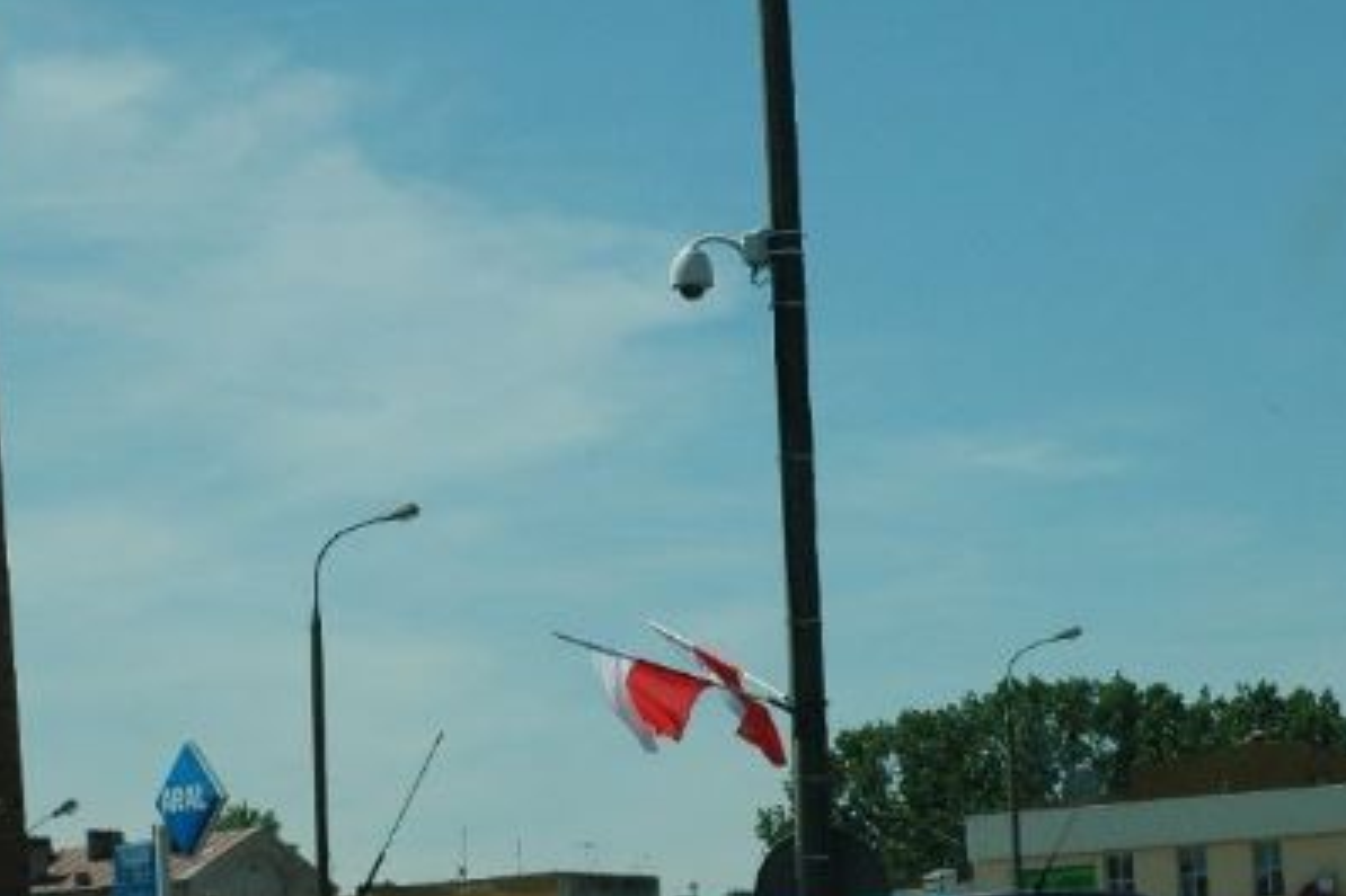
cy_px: 693
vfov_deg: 11.8
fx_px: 4335
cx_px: 876
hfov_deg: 17.6
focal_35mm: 116
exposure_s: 1/1000
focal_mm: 44
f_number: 8
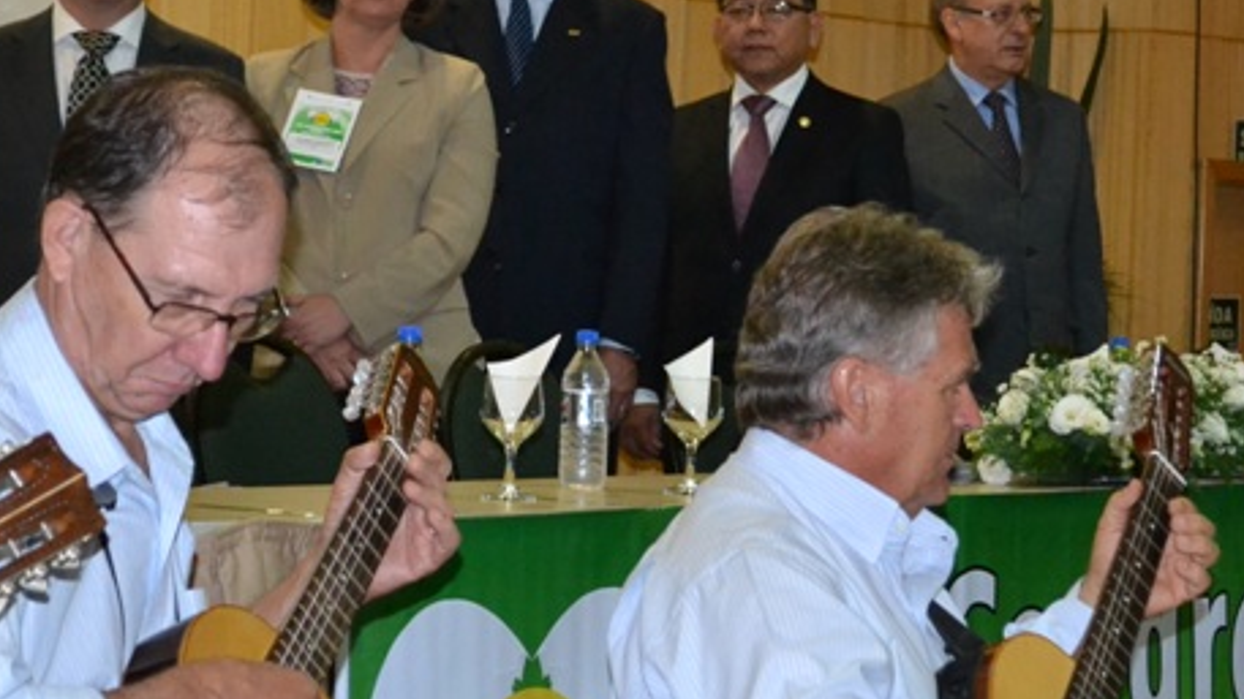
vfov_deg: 11.0
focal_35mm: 110
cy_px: 317
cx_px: 743
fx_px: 3628
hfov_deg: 19.4
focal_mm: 40
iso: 3200
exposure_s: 1/60
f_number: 5.3
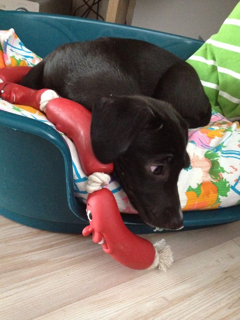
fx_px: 323
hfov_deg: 40.7
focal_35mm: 35
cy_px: 160
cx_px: 120
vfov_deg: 52.6
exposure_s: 1/15
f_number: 2.4
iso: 800
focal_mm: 4.28
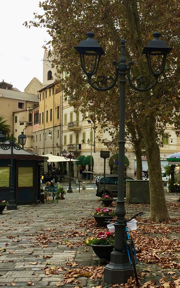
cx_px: 138
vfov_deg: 38.1
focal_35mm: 53
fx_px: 416
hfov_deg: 24.1
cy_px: 161
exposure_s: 1/100
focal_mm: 4.15
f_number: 2.2
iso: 40
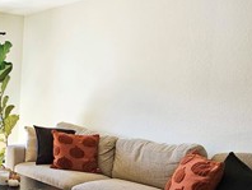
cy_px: 121
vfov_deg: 34.2
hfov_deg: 36.4
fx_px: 306
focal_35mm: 42
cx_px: -38
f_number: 2.2
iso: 64
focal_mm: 2.2
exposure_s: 1/60
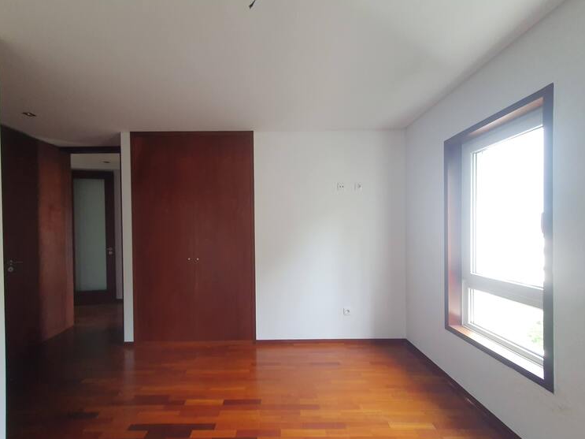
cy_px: 229
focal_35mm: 14
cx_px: 275
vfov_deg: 85.6
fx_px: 237
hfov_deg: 101.9
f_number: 2.2
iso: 80
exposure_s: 1/50
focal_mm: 1.8
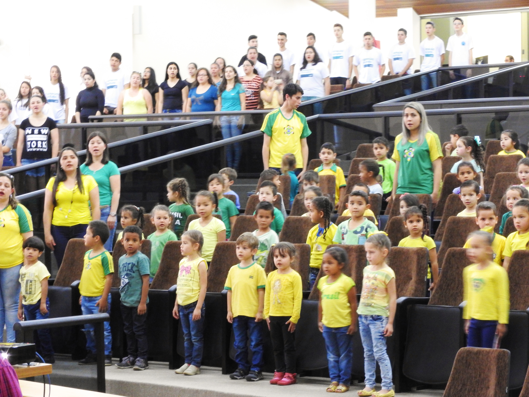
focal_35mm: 105
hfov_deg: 18.7
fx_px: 1605
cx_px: 264
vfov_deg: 14.1
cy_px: 198
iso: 800
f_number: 7.6
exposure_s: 1/4
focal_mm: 18.8
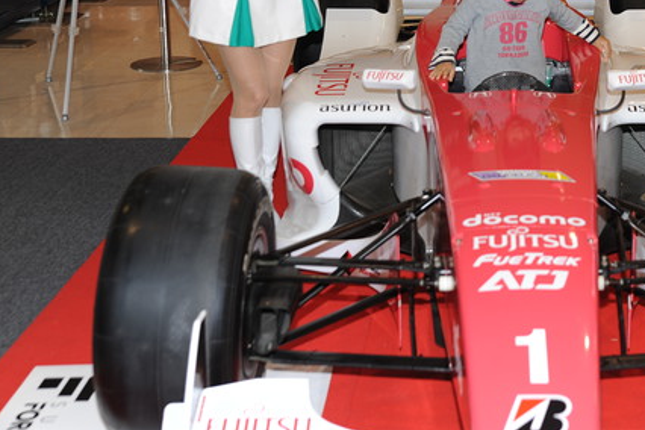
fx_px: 1272
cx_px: 533
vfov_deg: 19.0
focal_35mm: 71
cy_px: 70
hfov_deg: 27.8
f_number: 4.8
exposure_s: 1/60
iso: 200
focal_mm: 42
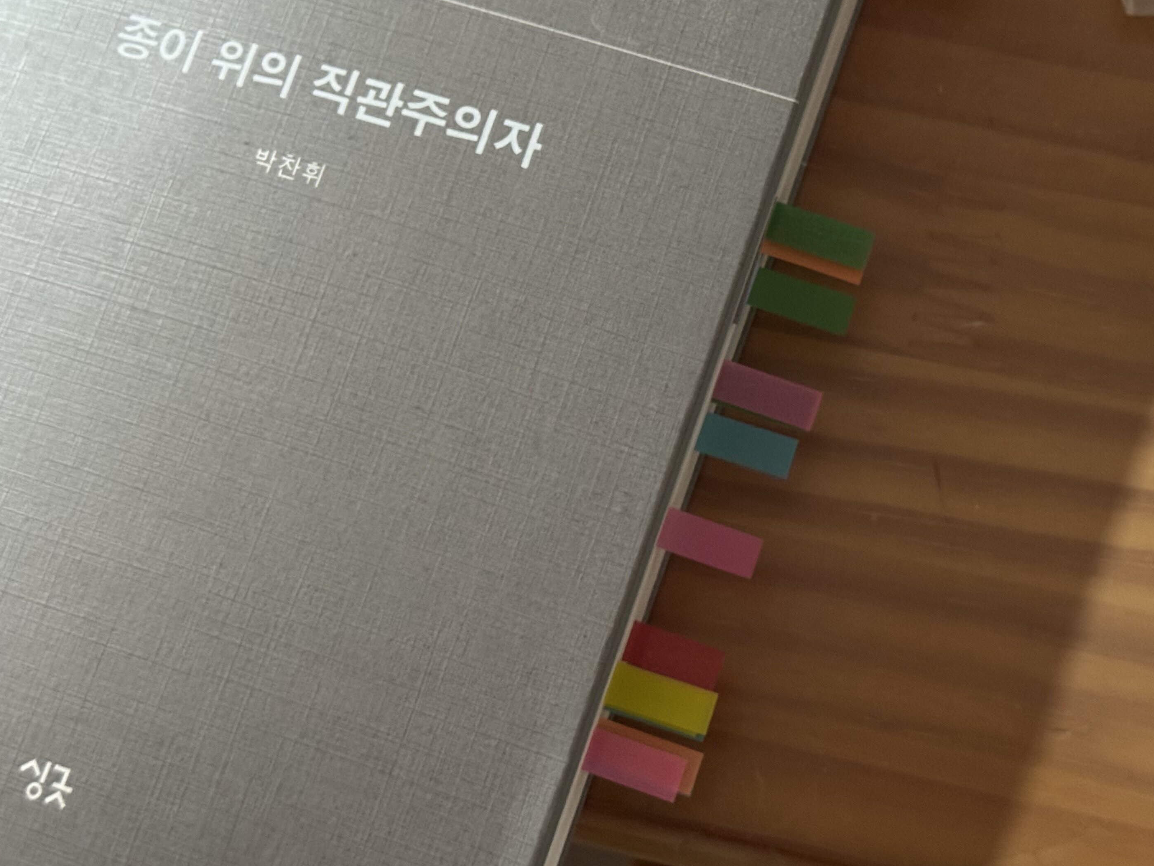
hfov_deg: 28.1
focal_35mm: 69
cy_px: 298
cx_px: 705
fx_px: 2300
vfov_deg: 21.2
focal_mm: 6.76
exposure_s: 1/30
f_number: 1.78
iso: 640
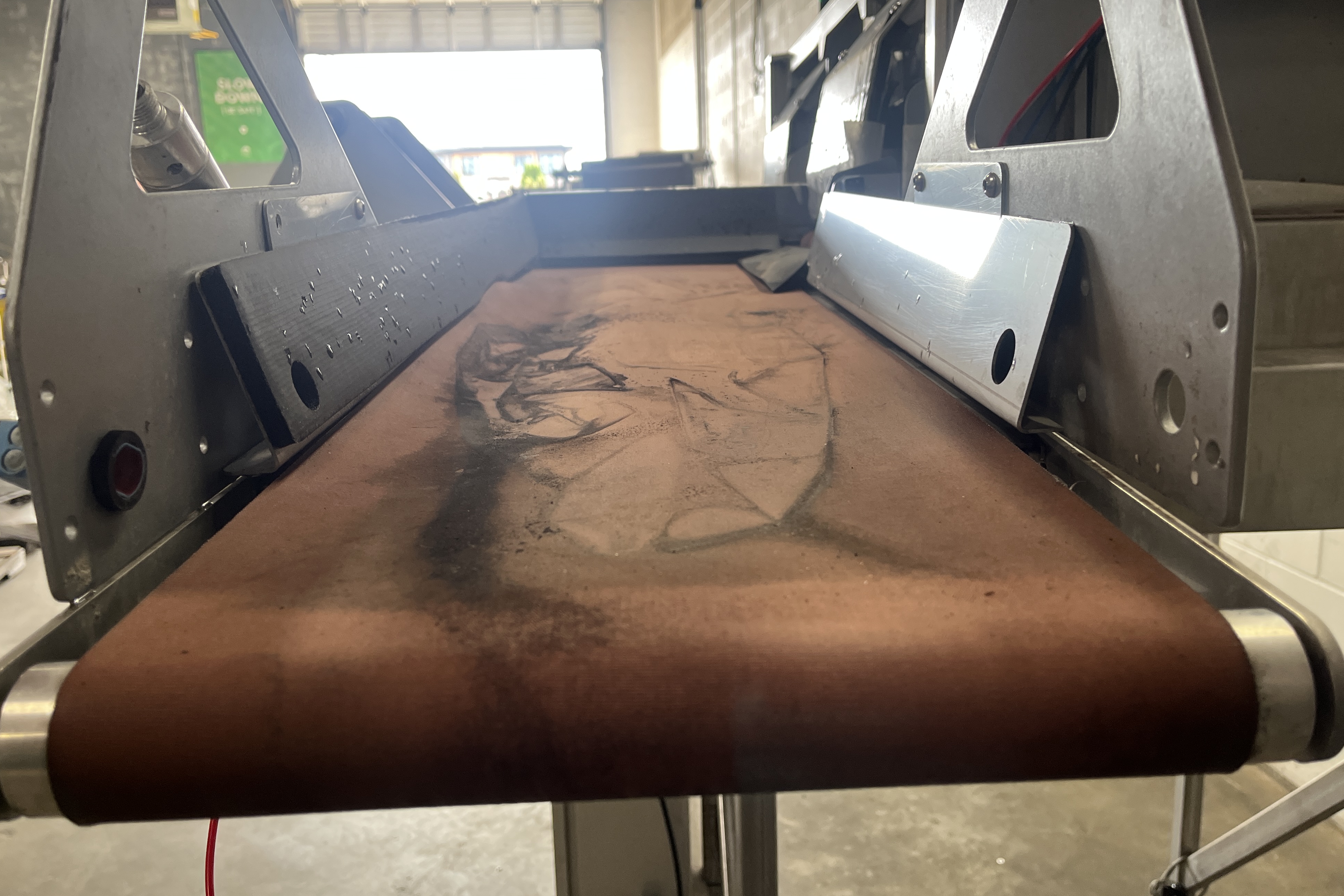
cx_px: 675
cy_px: 421
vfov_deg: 46.4
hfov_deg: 65.5
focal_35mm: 28
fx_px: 1045
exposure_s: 1/120
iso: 125
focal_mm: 5.1
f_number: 1.6
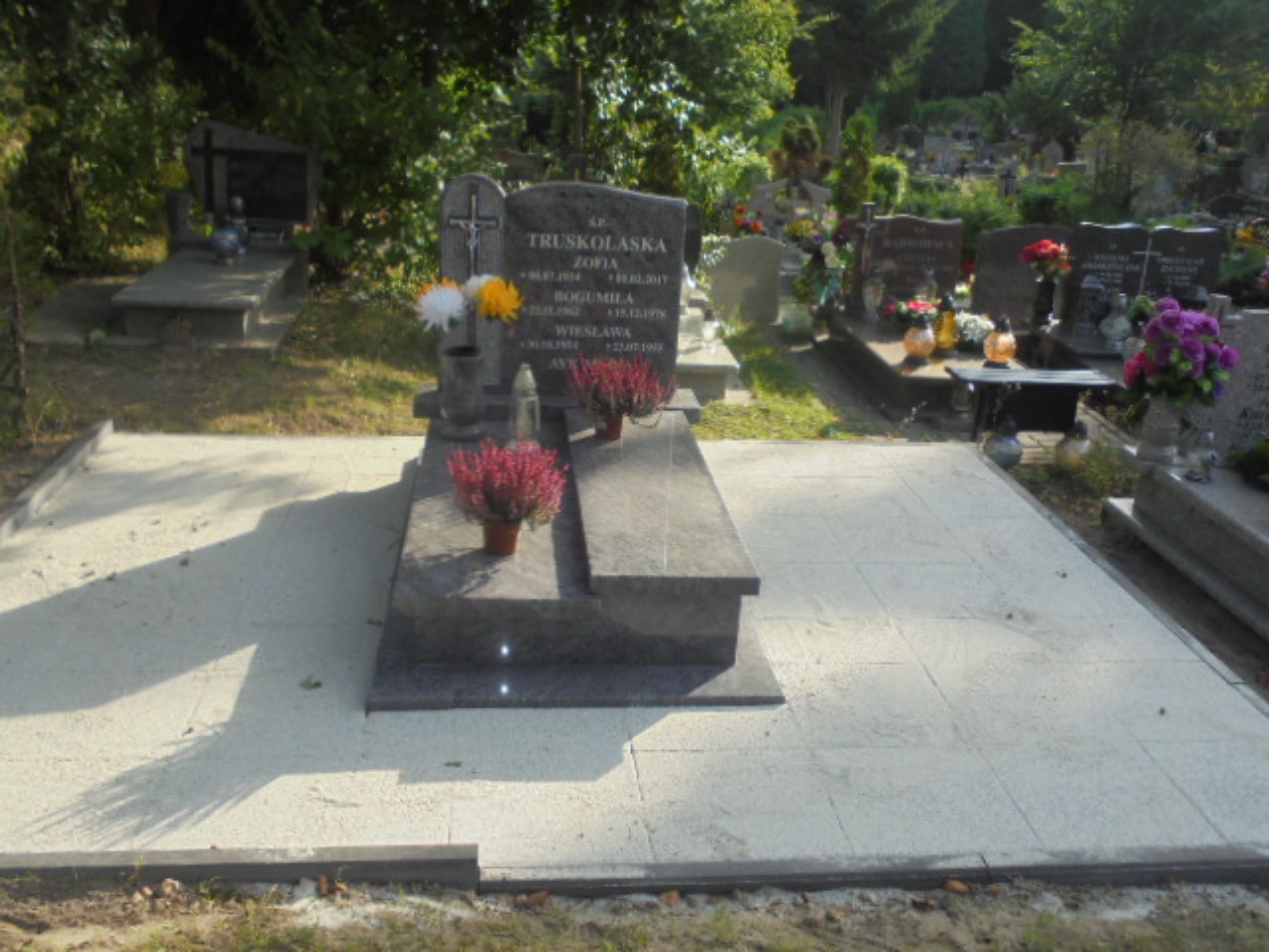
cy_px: 476
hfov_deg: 54.0
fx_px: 1246
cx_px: 634
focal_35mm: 34
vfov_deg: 41.8
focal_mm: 6.1
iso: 100
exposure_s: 1/250
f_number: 4
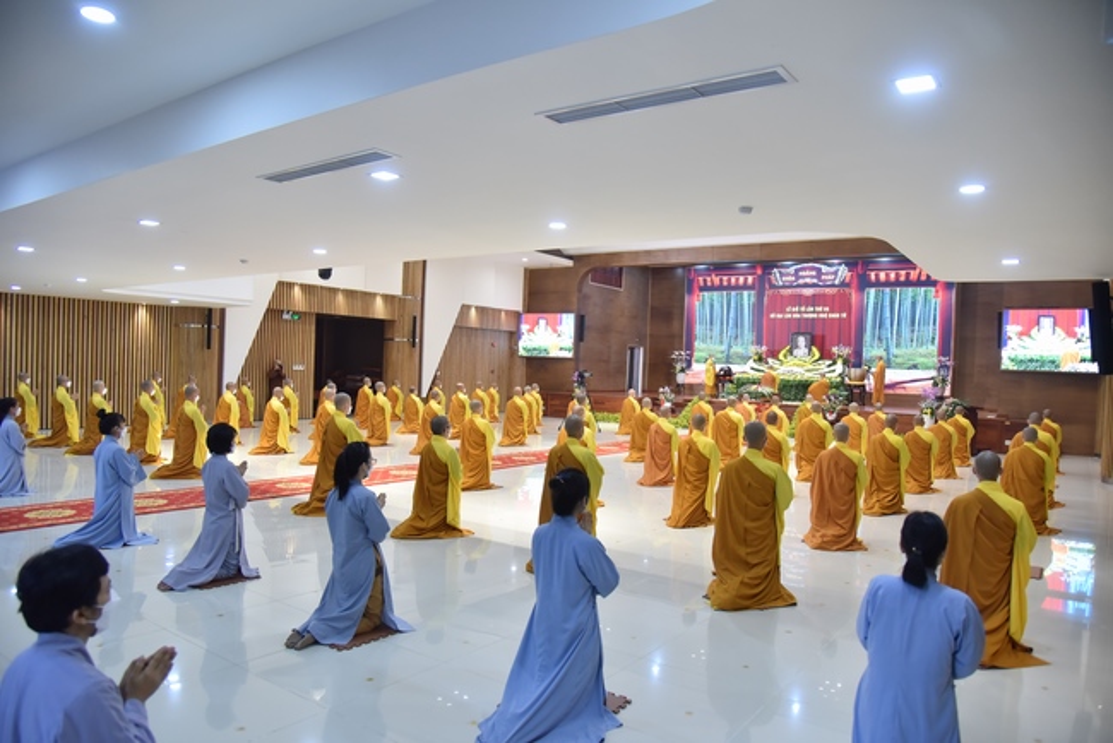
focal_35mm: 24
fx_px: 742
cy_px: 372
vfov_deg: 53.2
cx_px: 556
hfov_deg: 73.7
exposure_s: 1/125
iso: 1600
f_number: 4
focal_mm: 24
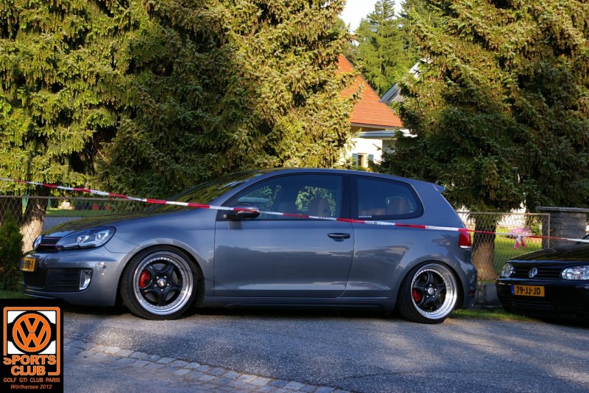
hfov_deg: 31.2
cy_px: 196
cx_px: 294
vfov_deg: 21.1
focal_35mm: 64
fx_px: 1055
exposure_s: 1/180
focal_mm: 43
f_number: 6.7
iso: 200
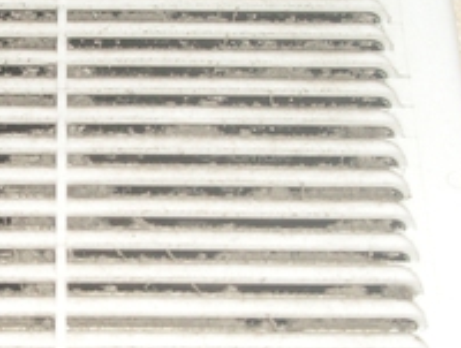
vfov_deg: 13.5
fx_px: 1468
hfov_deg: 17.6
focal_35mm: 110
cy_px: 233
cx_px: 69
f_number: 3.1
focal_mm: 8.2
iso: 200
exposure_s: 1/60
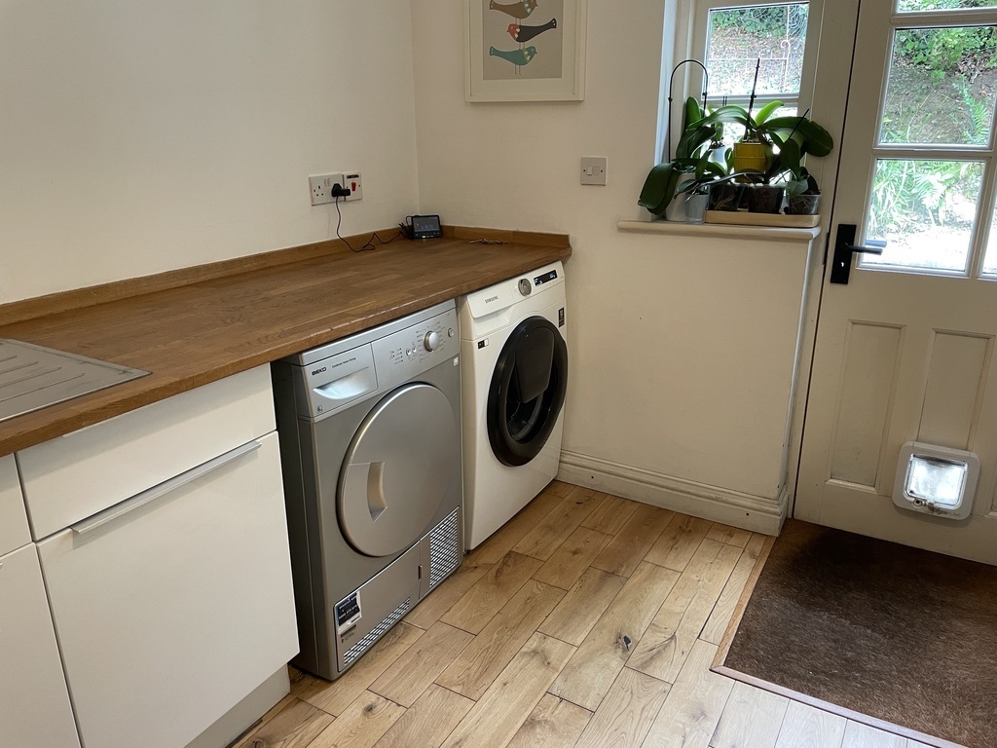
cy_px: 374
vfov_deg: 53.1
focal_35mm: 26
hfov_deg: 67.3
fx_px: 749
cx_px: 498
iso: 160
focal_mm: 4.2
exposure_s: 1/60
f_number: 1.6
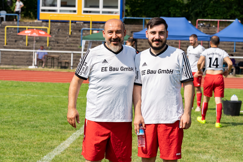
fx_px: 709
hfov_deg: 19.5
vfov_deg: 13.0
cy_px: 81
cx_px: 122
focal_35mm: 105
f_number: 7.1
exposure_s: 1/400
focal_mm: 105
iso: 100
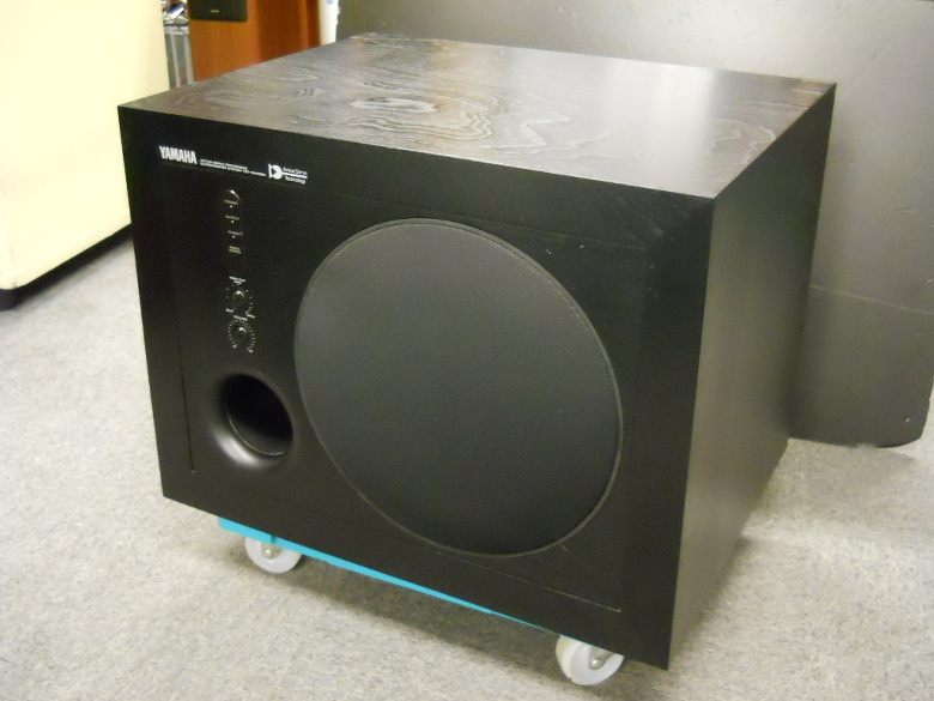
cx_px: 467
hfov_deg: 45.8
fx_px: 1106
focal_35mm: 41
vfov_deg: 35.1
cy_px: 350
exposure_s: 1/15
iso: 800
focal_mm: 6.72
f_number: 3.1
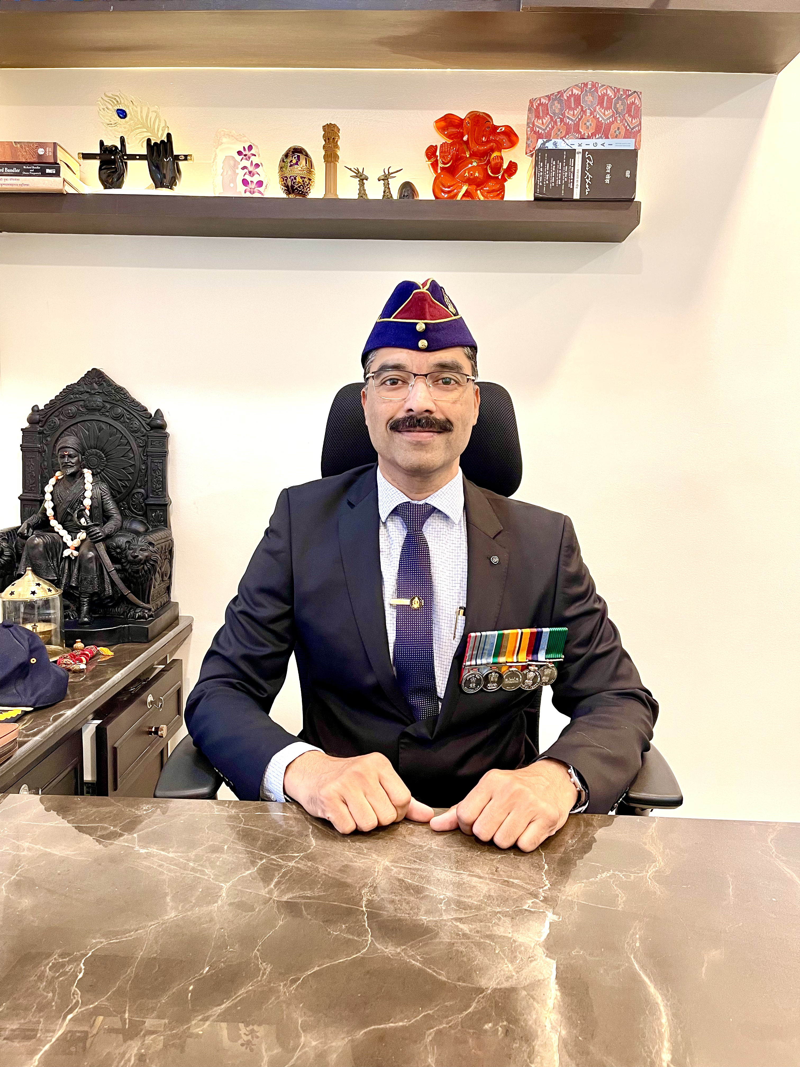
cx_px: 400
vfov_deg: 67.3
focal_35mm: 26
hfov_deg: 53.1
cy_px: 534
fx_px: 801
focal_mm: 5.1
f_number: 1.6
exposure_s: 1/59
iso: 160
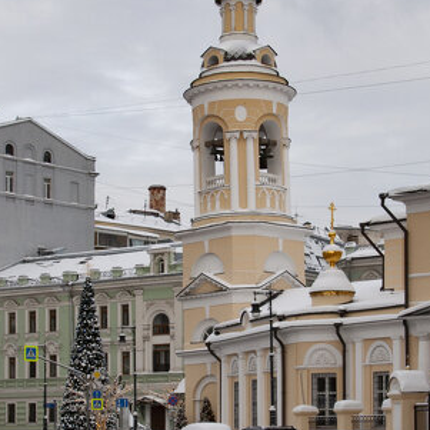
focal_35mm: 95
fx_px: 1335
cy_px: 242
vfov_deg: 18.3
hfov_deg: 18.3
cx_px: 226
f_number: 14
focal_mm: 28
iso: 640
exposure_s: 1/200
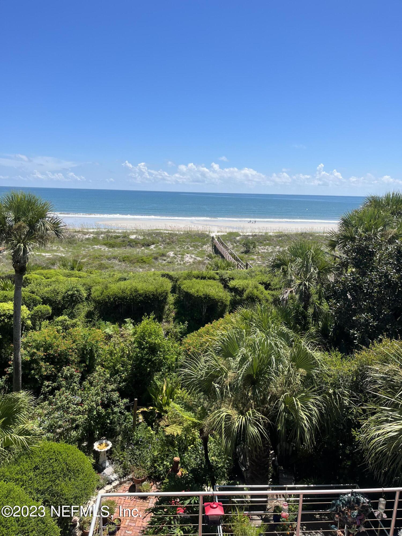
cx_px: 201
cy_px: 268
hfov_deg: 53.1
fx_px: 403
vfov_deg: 67.3
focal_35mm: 26
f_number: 1.6
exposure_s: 1/4016
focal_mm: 5.1
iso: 50
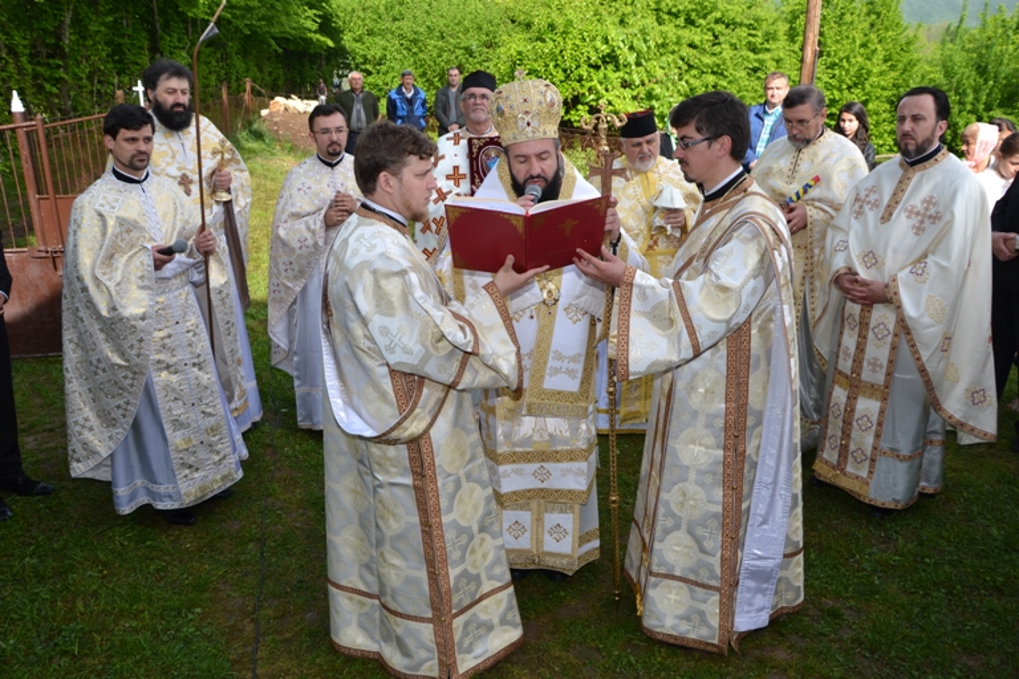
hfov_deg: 67.4
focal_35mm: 27
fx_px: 764
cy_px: 340
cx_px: 510
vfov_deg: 47.9
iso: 100
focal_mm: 18
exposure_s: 1/160
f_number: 6.3
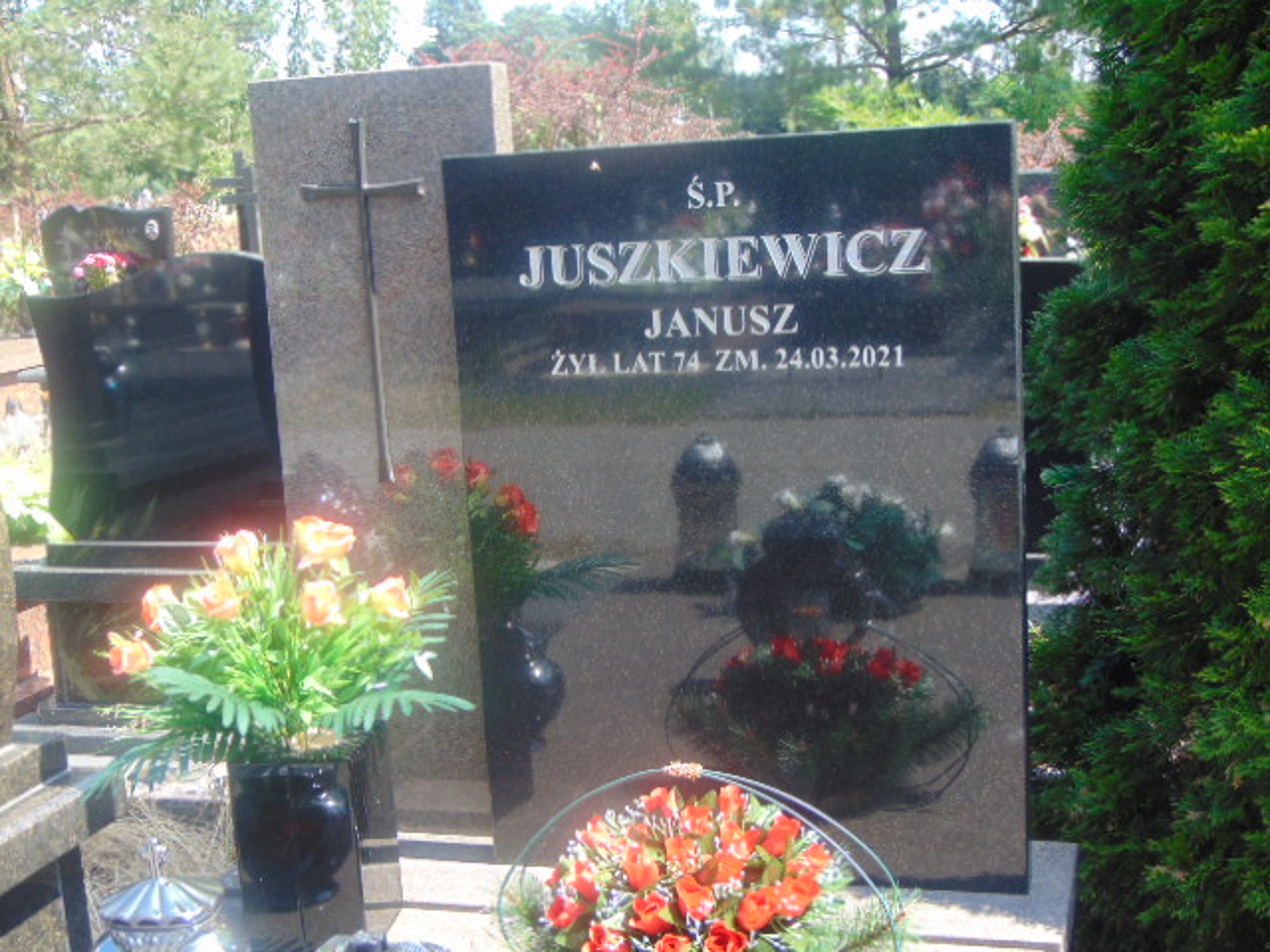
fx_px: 1834
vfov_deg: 29.1
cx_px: 635
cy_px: 476
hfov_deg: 38.2
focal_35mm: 50
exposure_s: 1/160
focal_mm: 9
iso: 80
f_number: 3.5
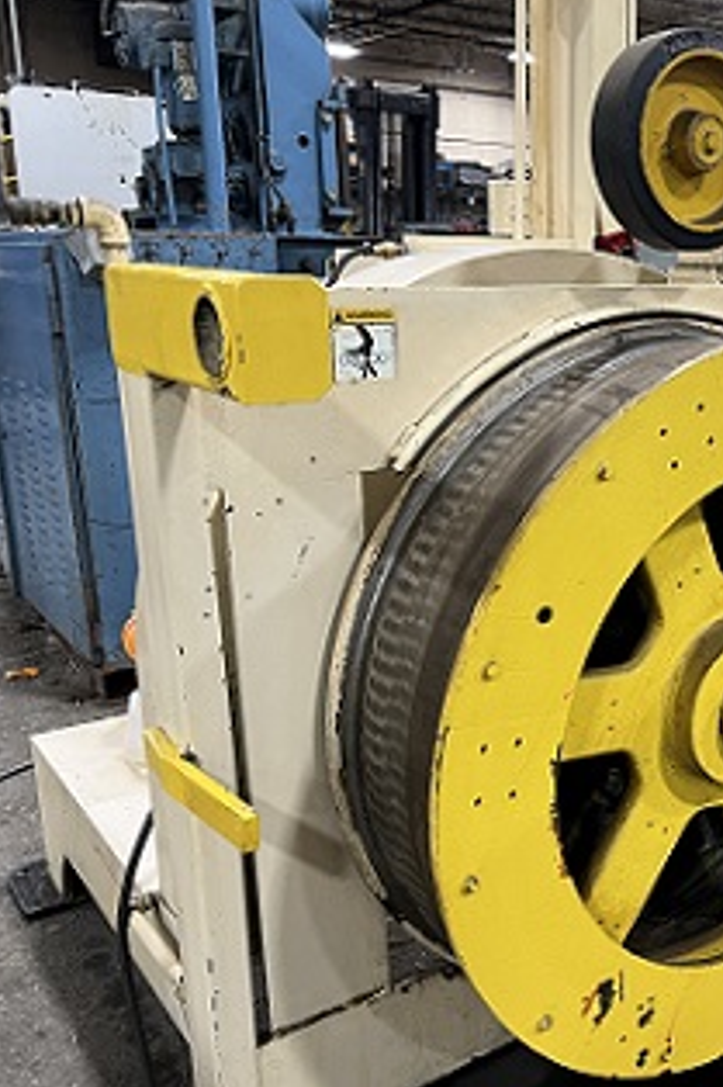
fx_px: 1116
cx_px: 671
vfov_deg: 51.9
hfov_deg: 33.7
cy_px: 547
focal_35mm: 37
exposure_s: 1/60
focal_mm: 5.7
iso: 125
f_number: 1.5
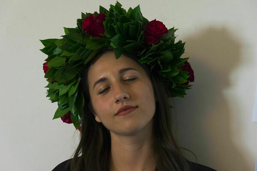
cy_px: 86
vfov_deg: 13.8
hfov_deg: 20.6
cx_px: 128
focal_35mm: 99
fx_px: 707
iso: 2200
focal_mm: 66
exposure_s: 1/60
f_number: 5.3
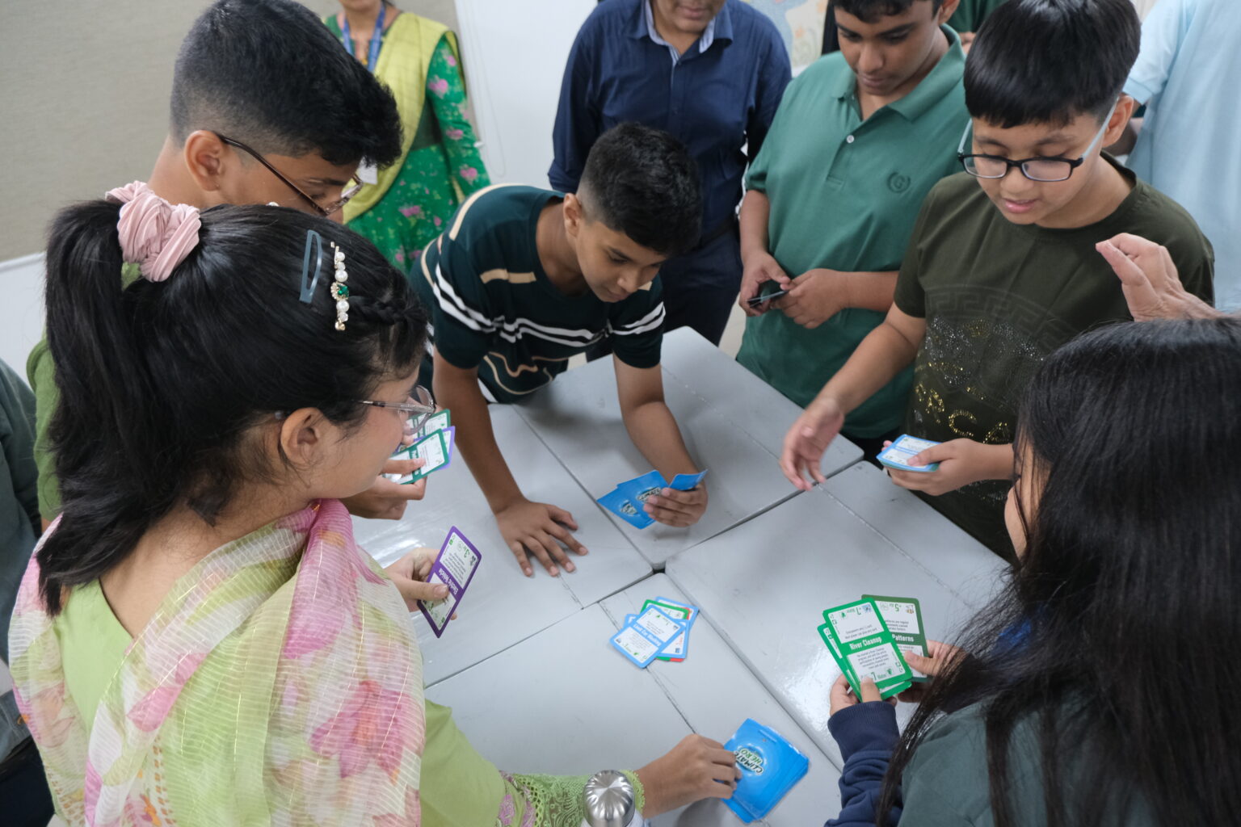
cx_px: 620
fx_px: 793
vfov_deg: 55.1
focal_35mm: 23
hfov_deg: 76.1
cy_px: 414
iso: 1600
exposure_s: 1/100
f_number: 3.5
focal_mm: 15
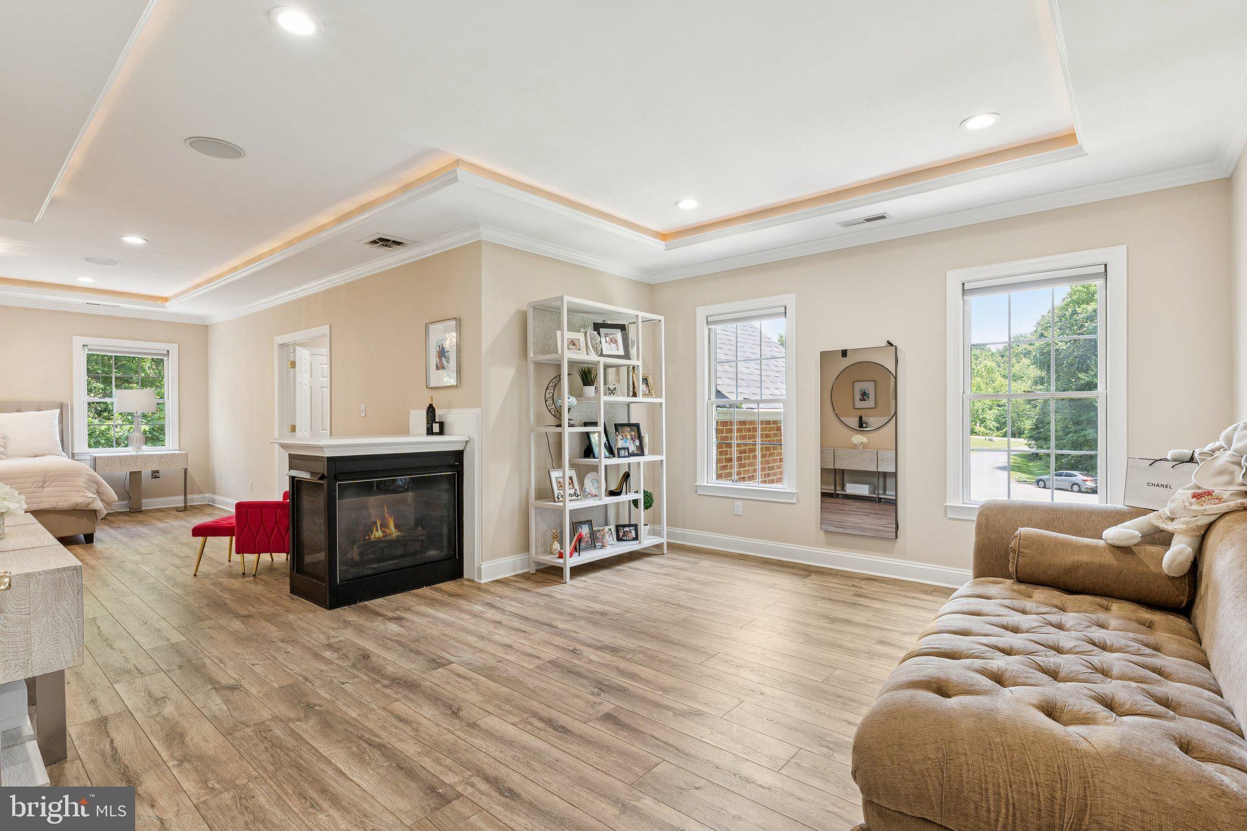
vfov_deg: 70.4
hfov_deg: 93.3
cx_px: 624
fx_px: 589
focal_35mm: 17
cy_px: 416
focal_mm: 11.6
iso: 200
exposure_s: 1/8
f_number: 9
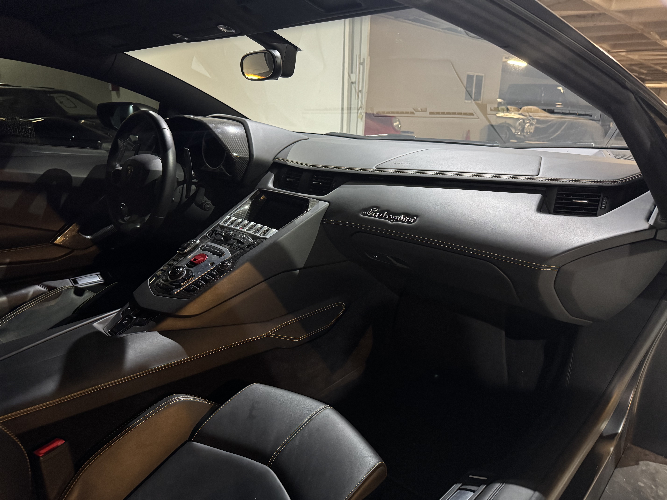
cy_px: 250
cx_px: 334
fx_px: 462
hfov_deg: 71.6
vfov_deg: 56.8
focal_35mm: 24
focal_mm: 6.76
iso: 800
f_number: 1.78
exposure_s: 1/30
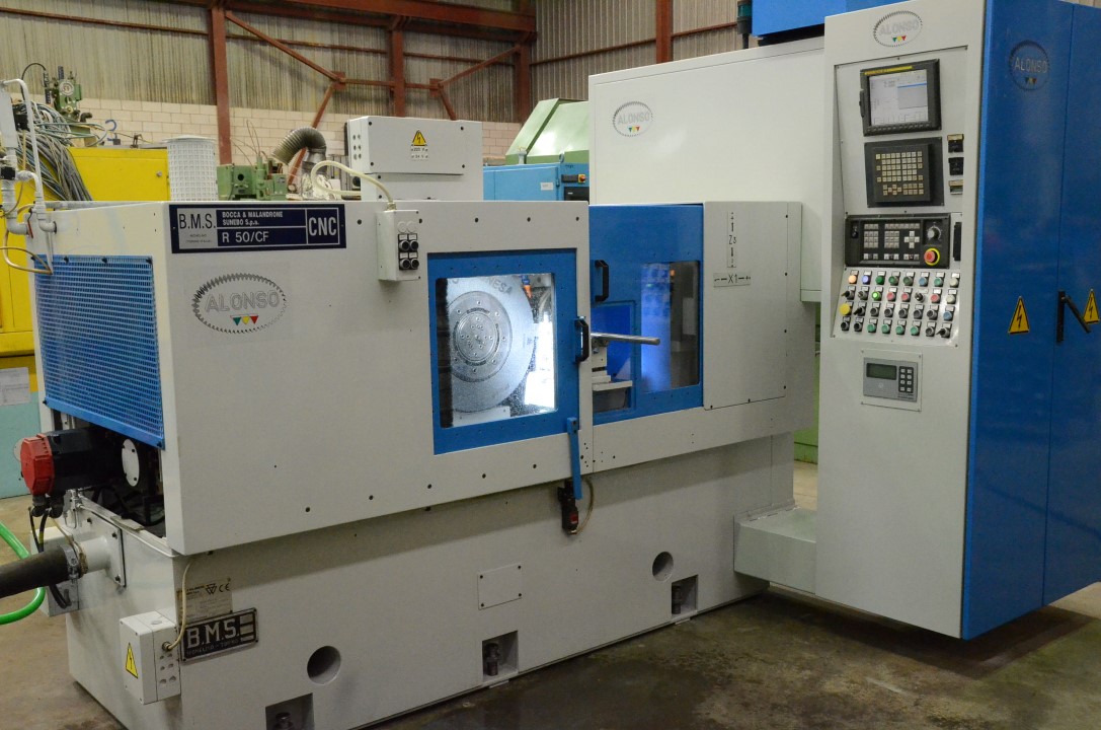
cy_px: 365
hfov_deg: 53.2
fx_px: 1099
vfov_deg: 36.7
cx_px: 550
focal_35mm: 36
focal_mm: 24
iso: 6400
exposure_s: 1/200
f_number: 7.1
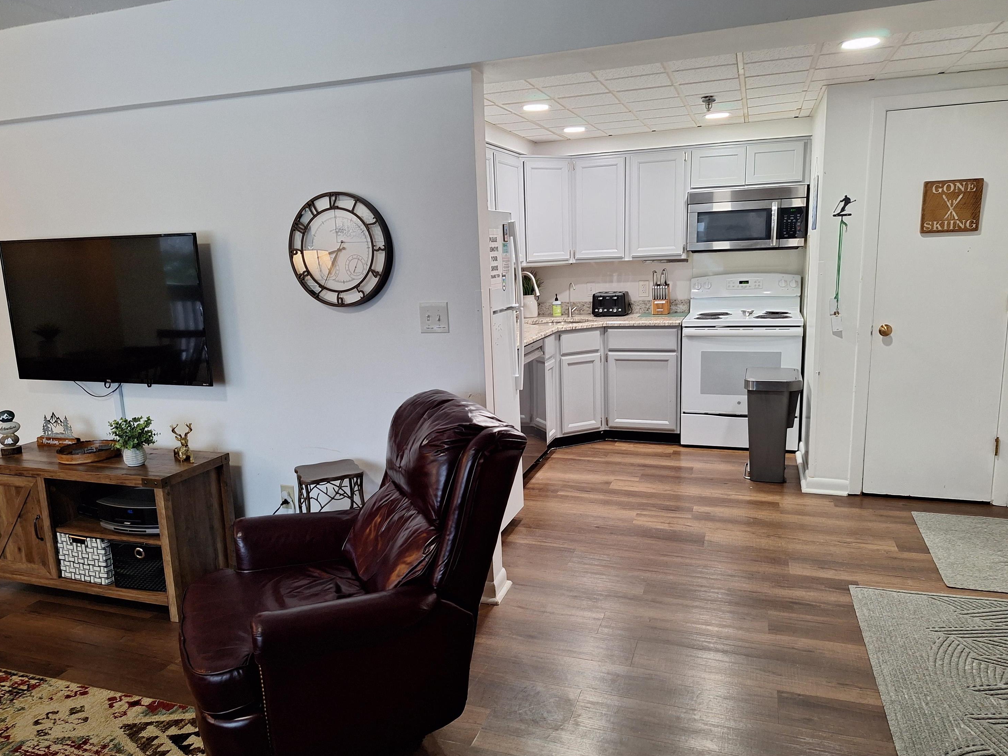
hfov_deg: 71.6
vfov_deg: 56.8
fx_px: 699
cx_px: 502
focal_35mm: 24
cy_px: 379
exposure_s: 1/40
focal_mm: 5.54
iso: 160
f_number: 1.8
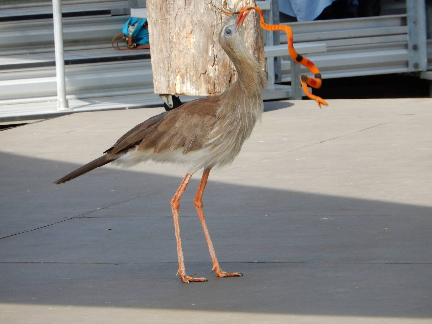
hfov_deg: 6.0
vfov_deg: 4.5
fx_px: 4143
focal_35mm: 332
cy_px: 162
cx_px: 216
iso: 250
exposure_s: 1/250
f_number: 6
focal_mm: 59.5
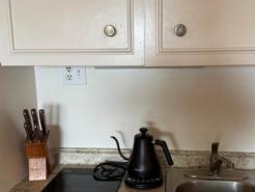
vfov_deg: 36.9
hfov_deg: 47.7
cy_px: 103
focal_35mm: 39
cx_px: 141
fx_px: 288
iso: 125
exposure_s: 1/60
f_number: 1.78
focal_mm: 6.76
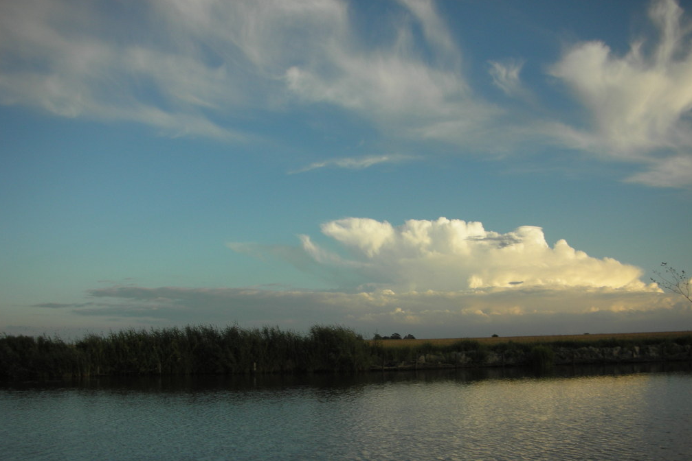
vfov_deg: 35.9
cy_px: 261
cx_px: 347
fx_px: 711
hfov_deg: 51.9
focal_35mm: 37
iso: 50
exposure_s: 1/68.2
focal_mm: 5.8
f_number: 8.5
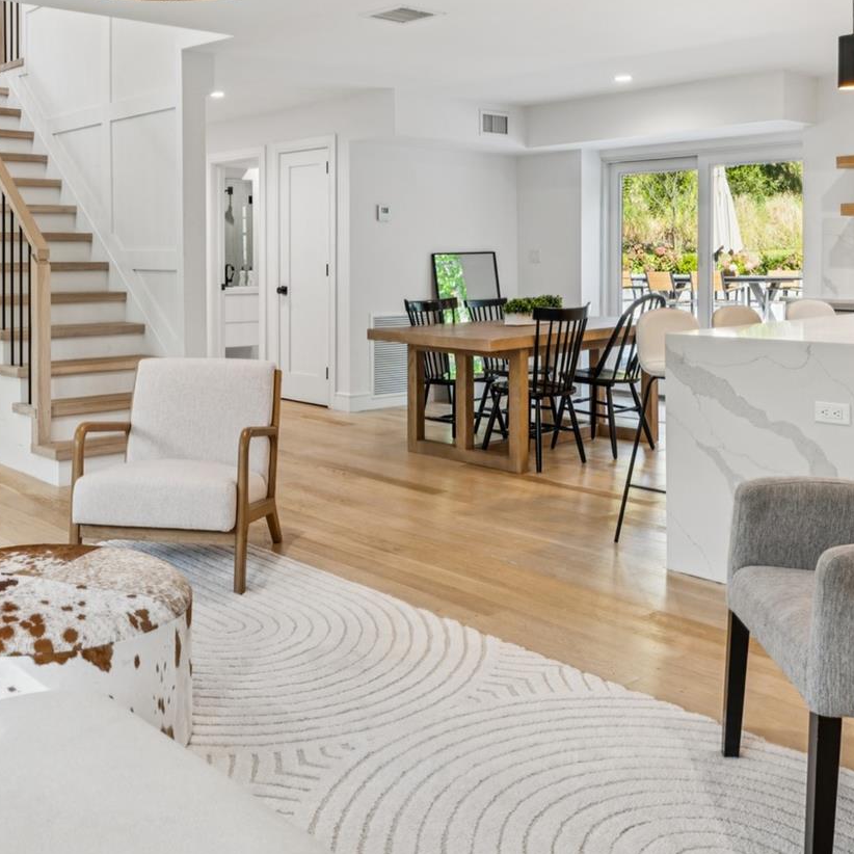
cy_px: 255
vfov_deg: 45.0
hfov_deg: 45.2
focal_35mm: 36
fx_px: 1005
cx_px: 267
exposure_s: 1/13
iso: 125
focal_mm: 17
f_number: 8
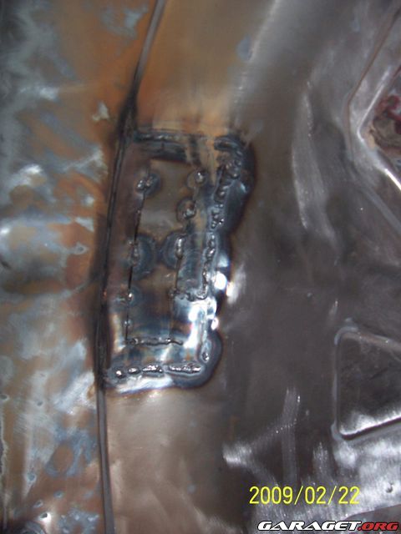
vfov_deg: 54.0
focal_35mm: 34
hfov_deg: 41.8
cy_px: 267
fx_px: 525
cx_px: 200
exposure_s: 1/60
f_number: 2.7
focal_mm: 5.6
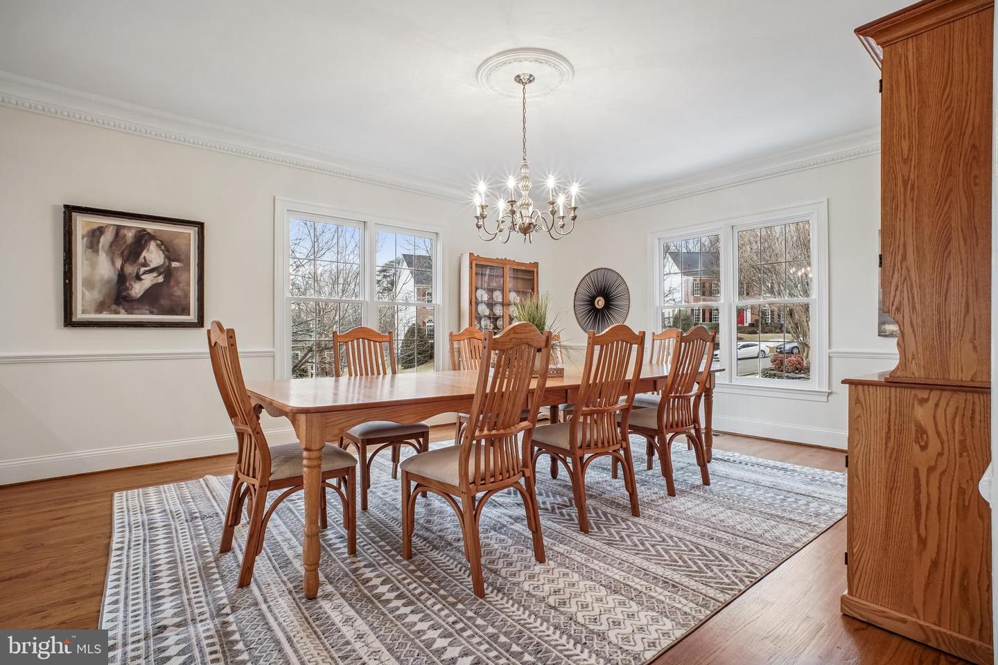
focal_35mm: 16
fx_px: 457
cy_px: 332
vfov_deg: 72.1
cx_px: 499
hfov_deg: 95.0
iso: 500
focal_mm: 11
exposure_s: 1/13
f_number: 8
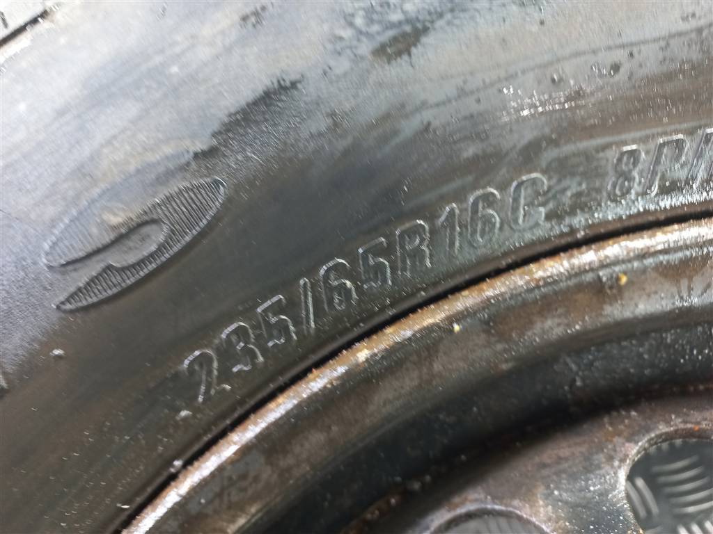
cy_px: 267
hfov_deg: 69.4
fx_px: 515
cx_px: 356
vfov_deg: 54.9
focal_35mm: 25
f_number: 1.8
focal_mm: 4.6
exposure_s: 1/25
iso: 320
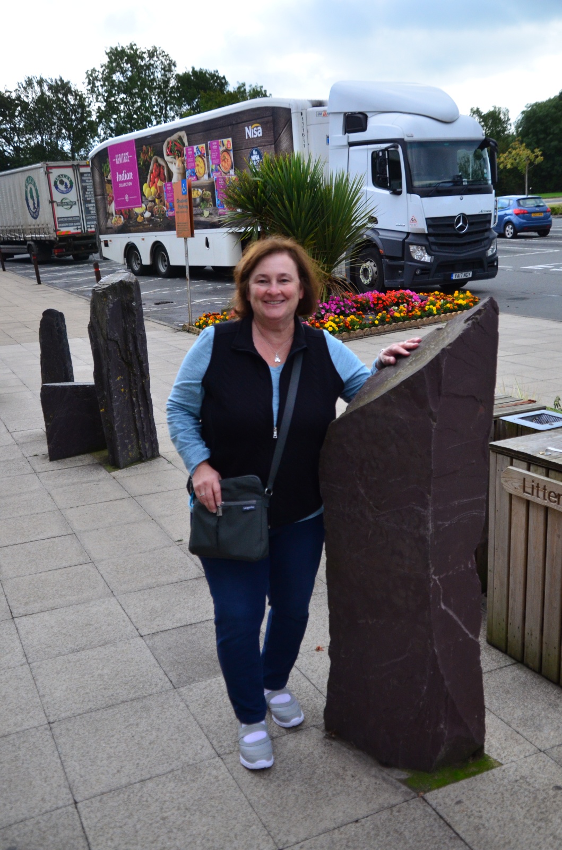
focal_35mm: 34
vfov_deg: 55.2
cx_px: 281
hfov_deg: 38.2
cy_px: 425
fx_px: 812
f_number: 3.5
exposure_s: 1/3200
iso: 1000
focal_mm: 23
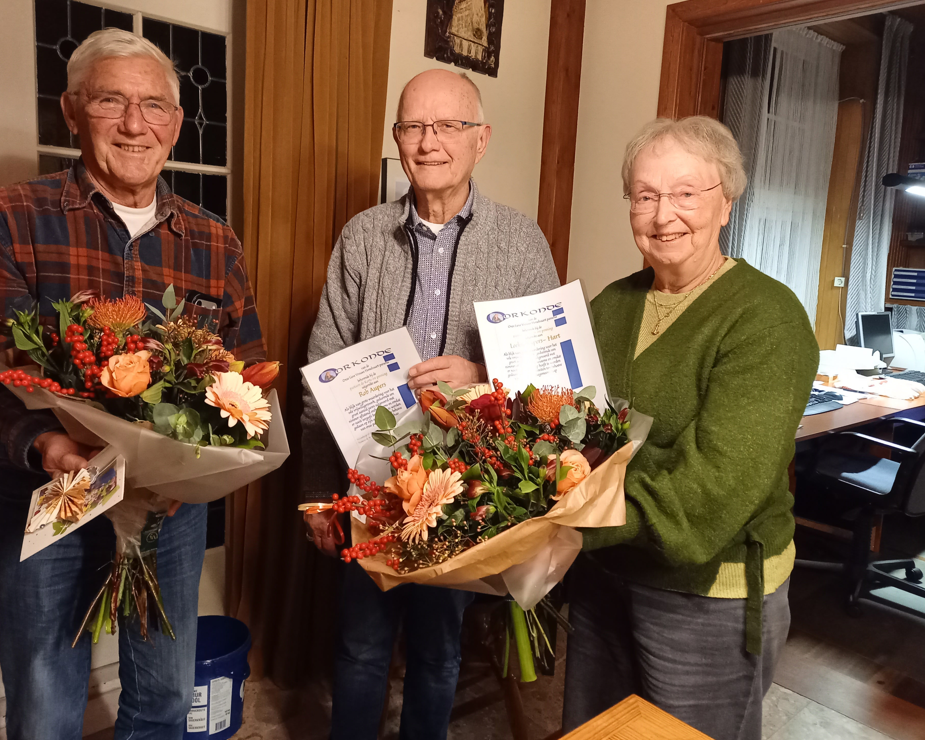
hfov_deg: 64.0
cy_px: 358
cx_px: 433
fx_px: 739
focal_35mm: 27
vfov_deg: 53.2
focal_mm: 4.65
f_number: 1.8
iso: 1000
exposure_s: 1/25
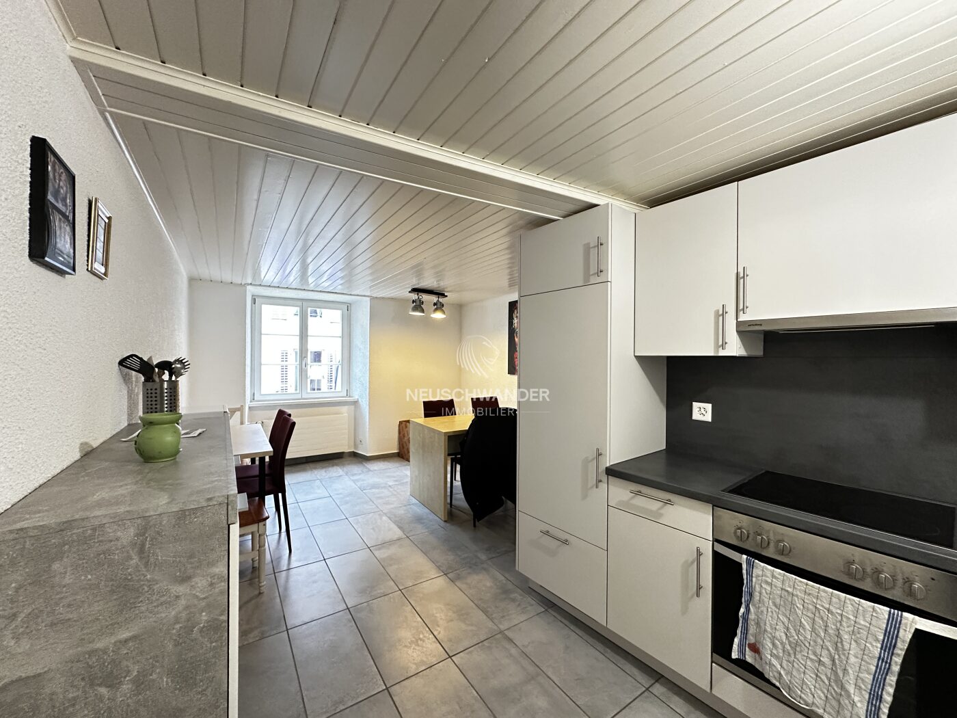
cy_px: 359
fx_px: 387
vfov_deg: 85.7
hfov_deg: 102.1
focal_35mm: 14
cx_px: 478
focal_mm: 2.22
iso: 640
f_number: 2.2
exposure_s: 1/50
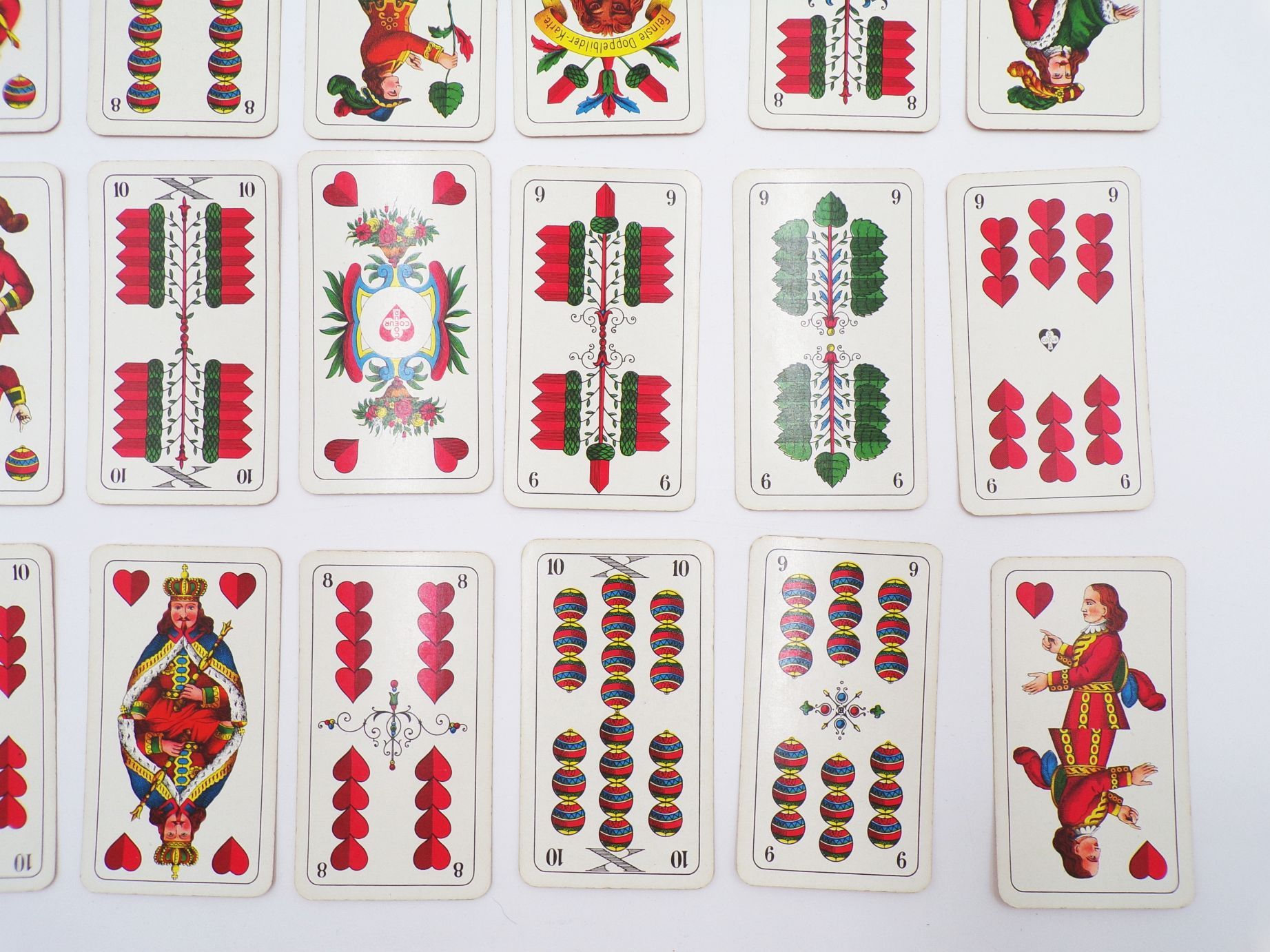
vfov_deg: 56.8
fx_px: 880
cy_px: 476
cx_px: 635
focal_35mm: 24
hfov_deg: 71.6
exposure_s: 1/75
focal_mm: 4.3
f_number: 4.4
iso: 80
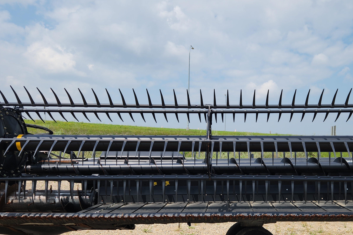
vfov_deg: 33.0
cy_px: 164
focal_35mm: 40
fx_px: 392
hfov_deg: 48.0
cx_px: 220
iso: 20
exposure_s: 1/2054
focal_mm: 5.4
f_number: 1.8
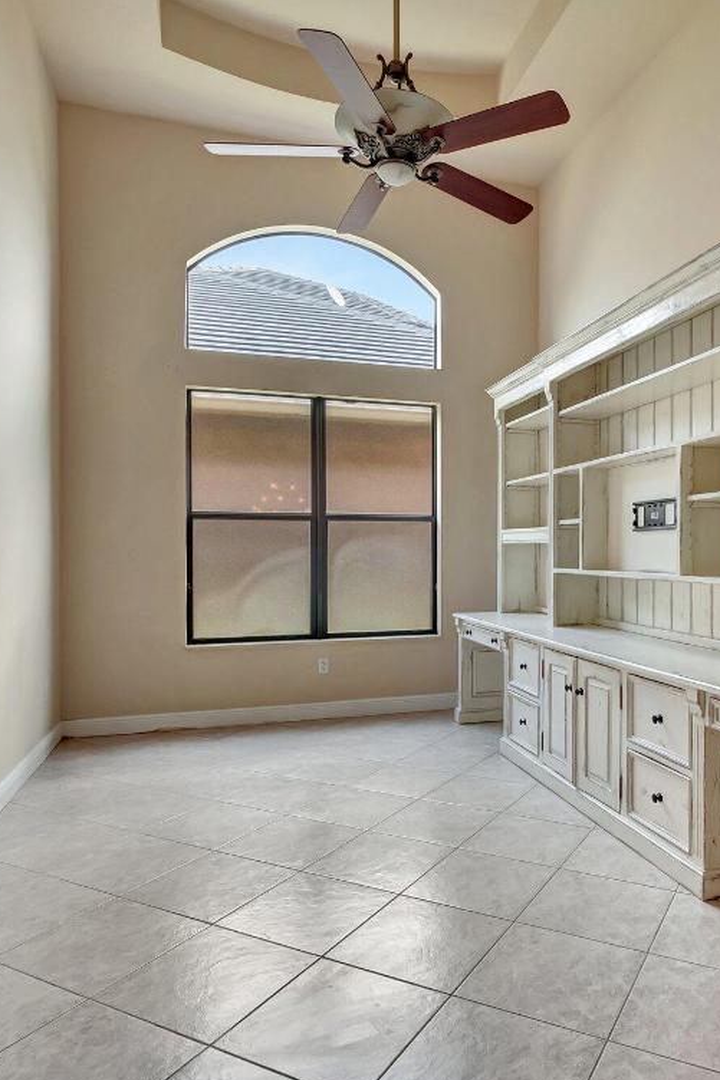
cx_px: 485
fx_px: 690
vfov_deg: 76.1
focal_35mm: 23
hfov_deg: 53.9
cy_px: 549
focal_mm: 10
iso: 640
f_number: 8
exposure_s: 1/15
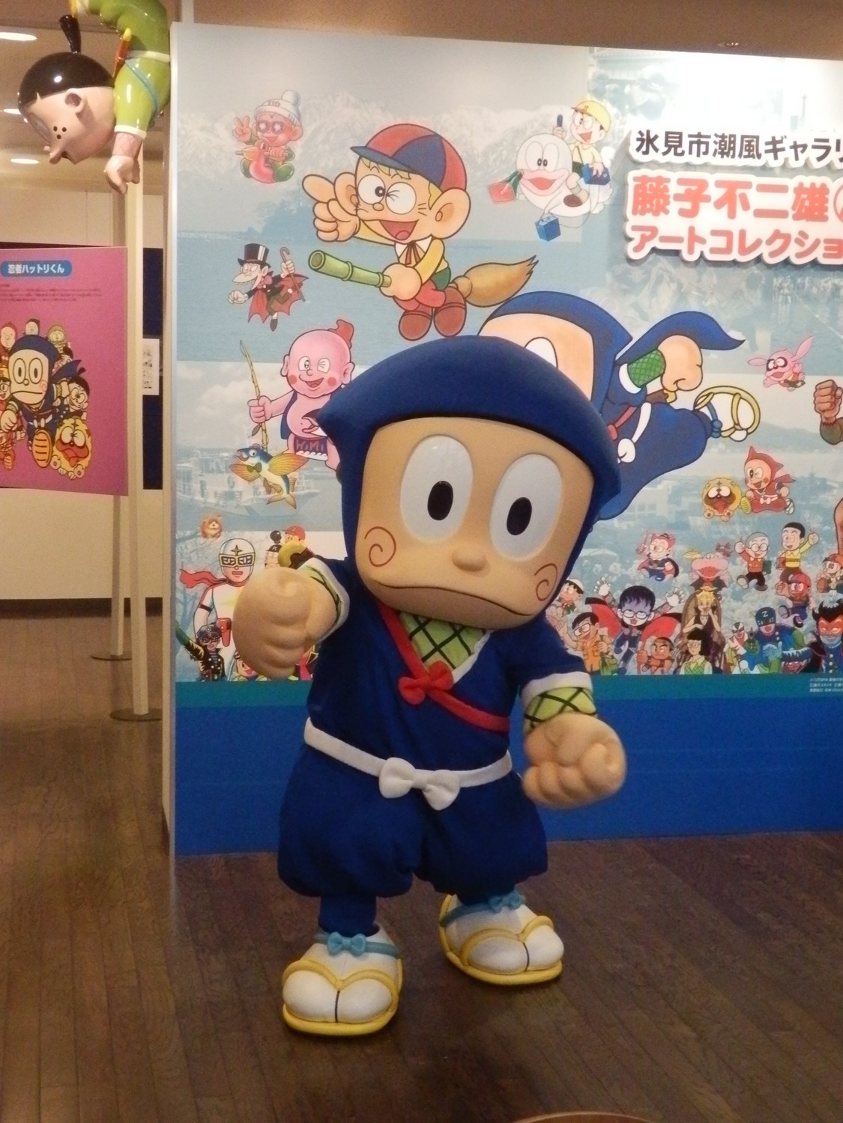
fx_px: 1591
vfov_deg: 38.9
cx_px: 422
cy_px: 562
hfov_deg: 29.7
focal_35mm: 49
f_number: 4
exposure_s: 1/125
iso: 1600
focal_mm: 8.9
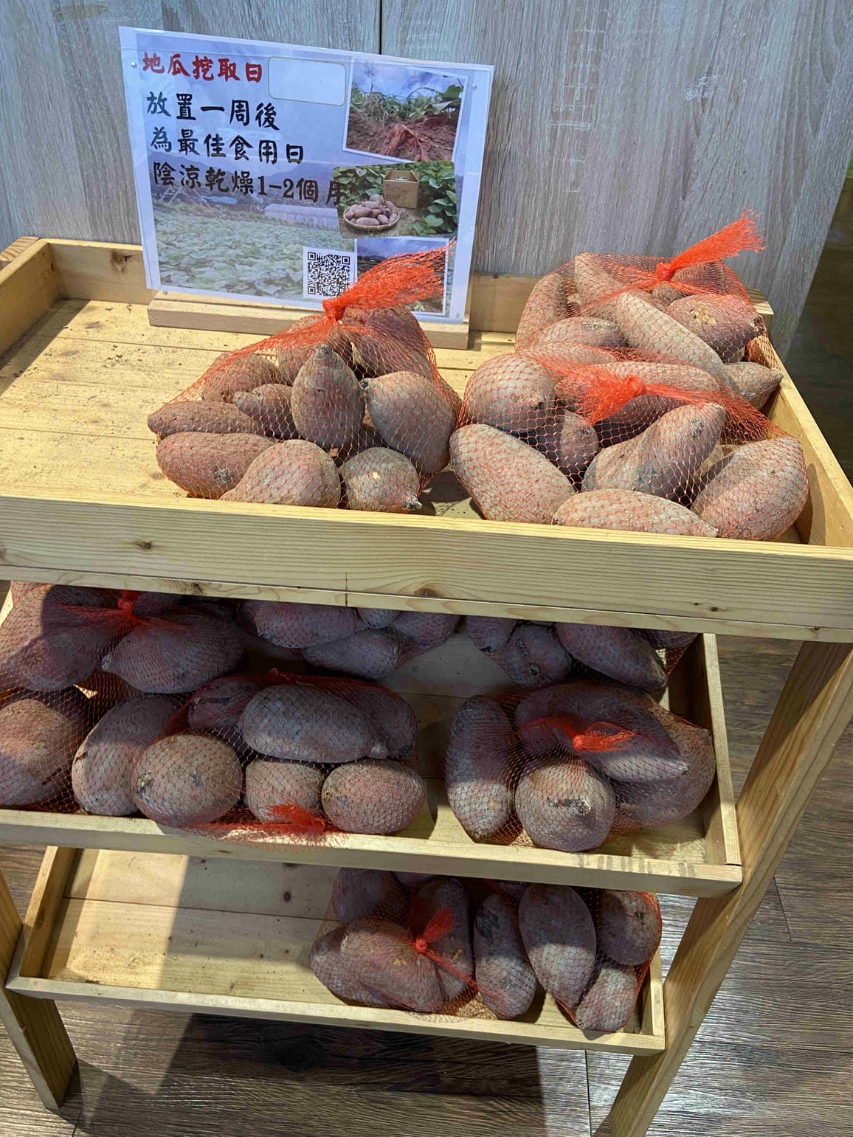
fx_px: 887
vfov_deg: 65.3
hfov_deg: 51.4
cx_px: 412
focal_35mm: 27
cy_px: 564
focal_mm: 4.25
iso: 100
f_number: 1.8
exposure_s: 1/60
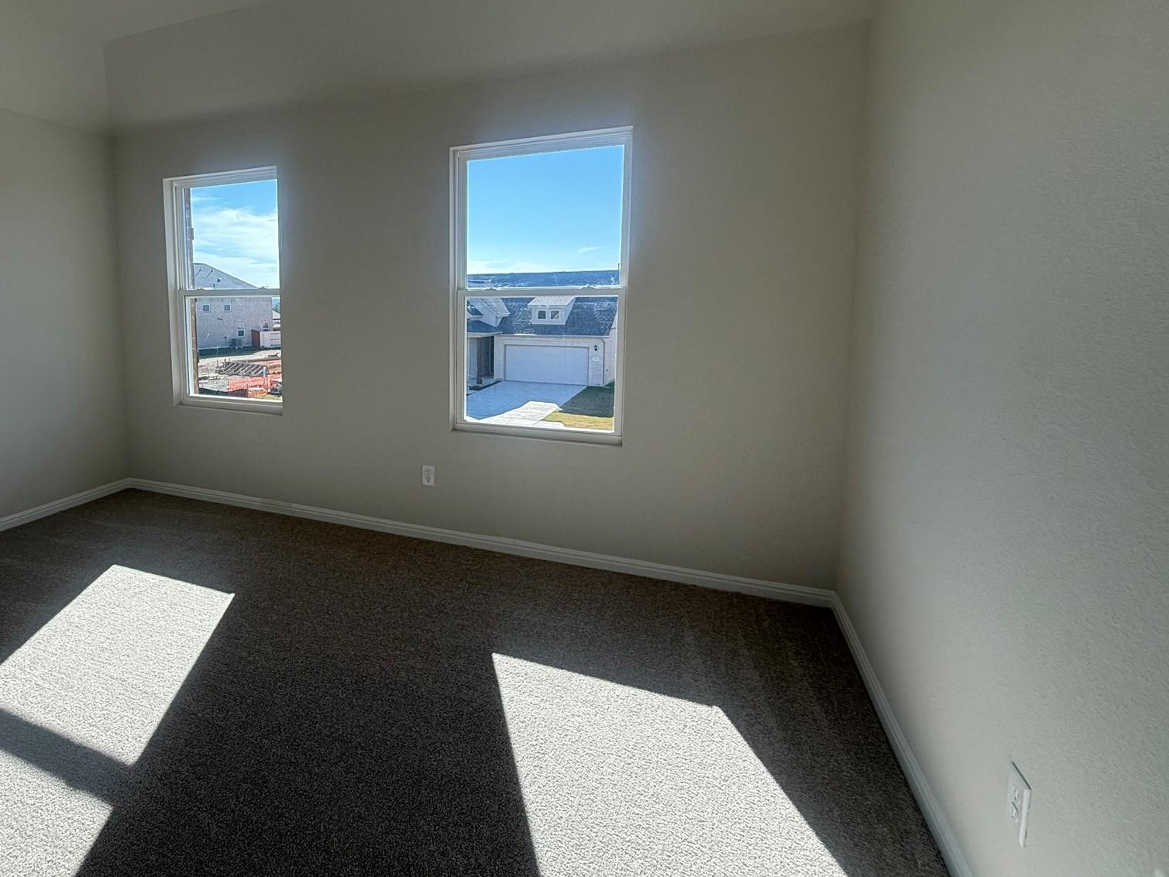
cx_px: 396
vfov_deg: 68.2
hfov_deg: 82.0
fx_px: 642
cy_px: 366
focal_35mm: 19
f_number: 2.2
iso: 50
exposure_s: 1/472
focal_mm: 2.22
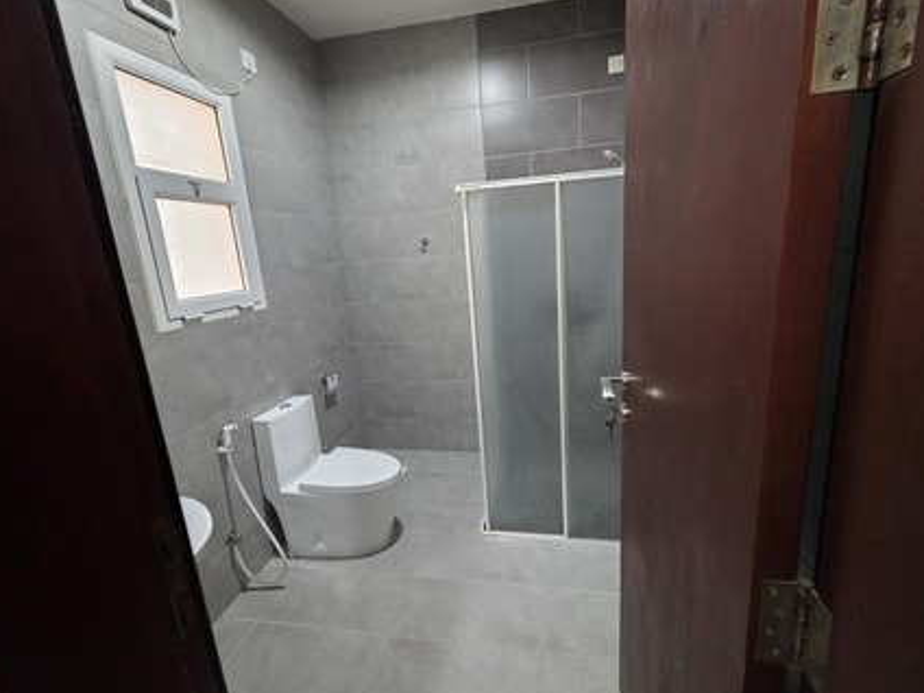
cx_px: 476
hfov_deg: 102.0
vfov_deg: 85.6
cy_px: 332
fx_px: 374
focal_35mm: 14
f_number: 1.9
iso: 500
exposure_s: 1/50
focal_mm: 2.2
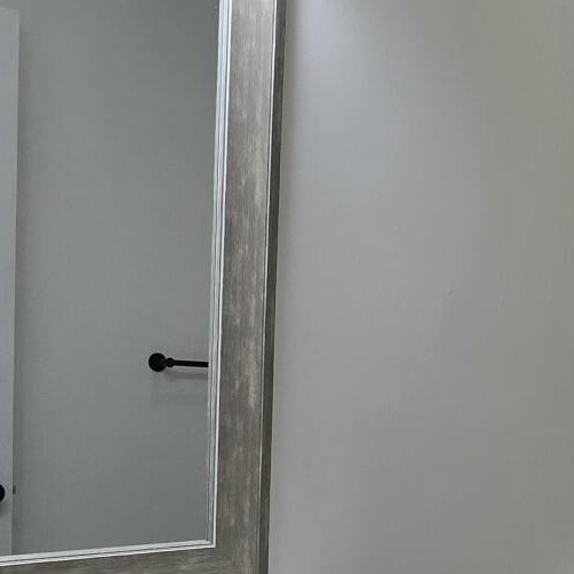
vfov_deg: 35.9
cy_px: 437
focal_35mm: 46
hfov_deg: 35.1
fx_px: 863
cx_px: 496
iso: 64
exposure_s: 1/120
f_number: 2.2
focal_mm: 2.2
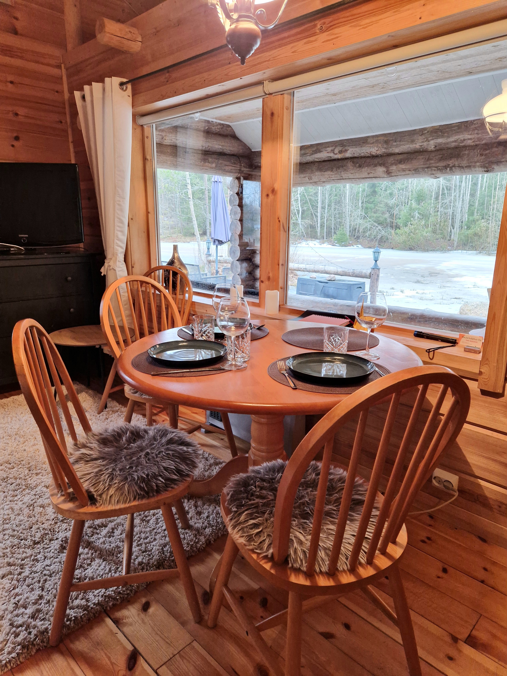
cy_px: 338
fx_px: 449
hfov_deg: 58.9
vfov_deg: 73.9
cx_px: 254
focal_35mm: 23
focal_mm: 5.4
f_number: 1.8
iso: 640
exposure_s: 1/50
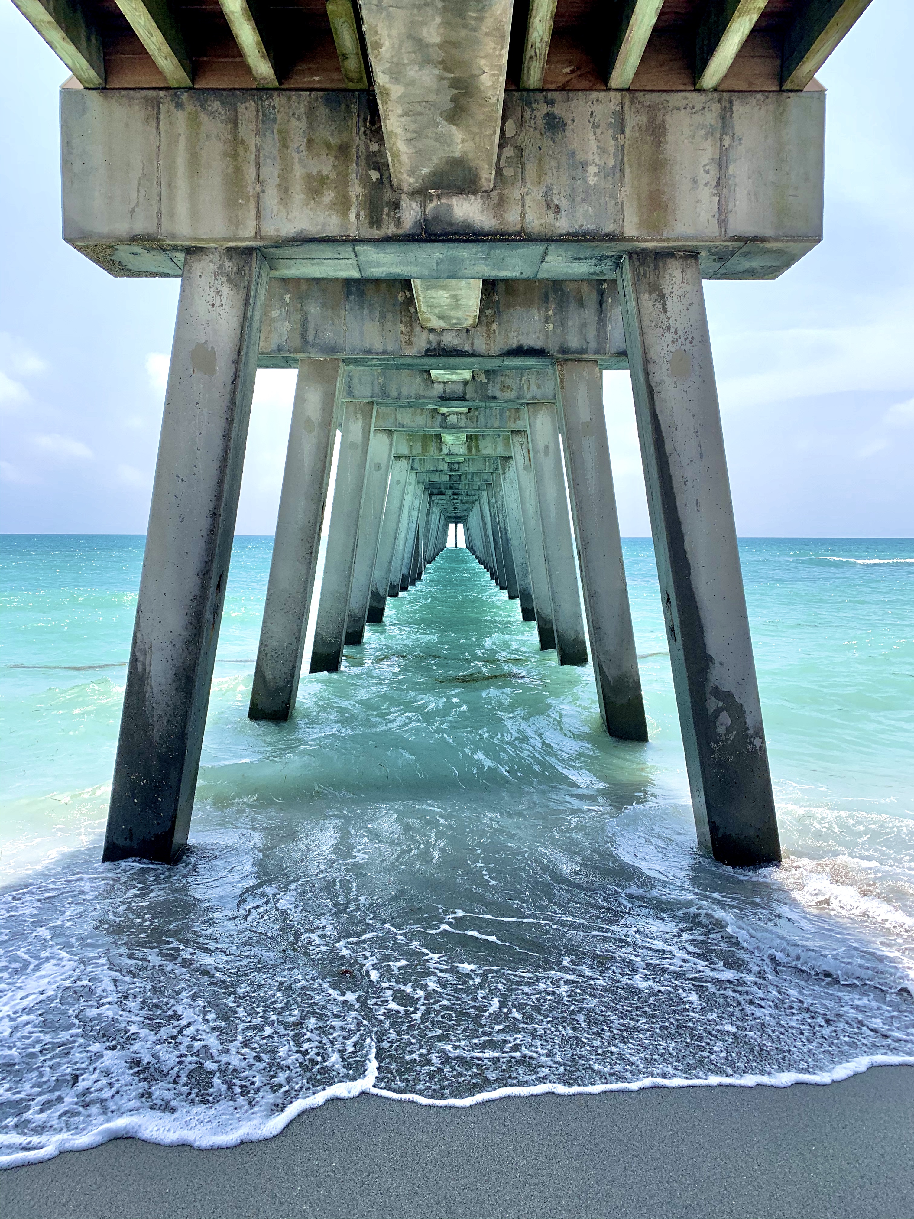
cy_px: 610
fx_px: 915
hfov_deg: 53.1
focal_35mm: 26
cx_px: 457
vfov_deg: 67.3
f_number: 1.8
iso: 25
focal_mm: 4.25
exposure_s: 1/1992
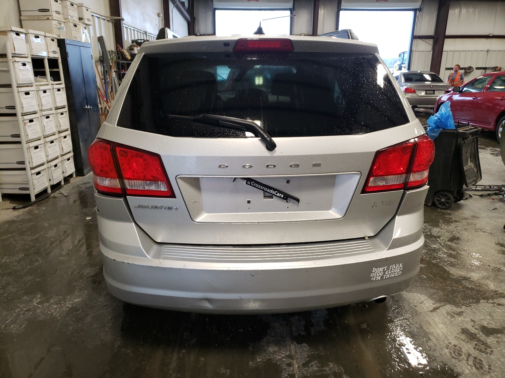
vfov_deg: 53.1
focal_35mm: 26
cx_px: 252
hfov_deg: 67.3
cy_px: 189
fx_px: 379
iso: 135
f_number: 1.5
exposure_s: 1/60.2
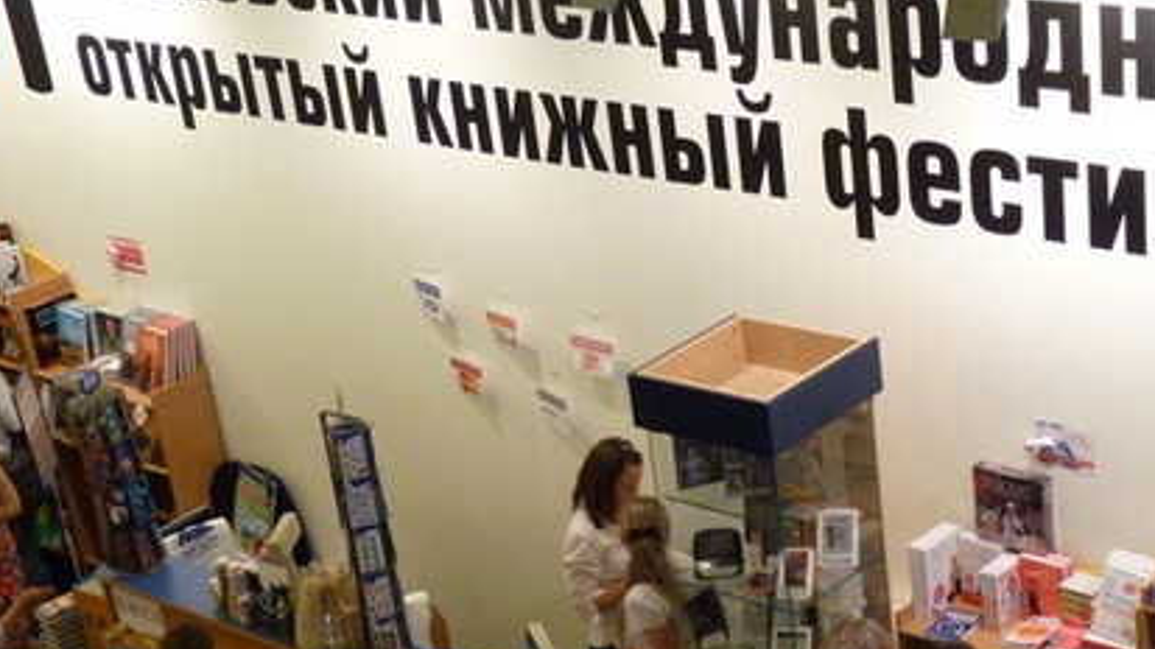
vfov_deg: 15.8
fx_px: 2327
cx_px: 677
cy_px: 509
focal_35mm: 76
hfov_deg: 27.8
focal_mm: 8.5
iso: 400
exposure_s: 1/40
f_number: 3.2
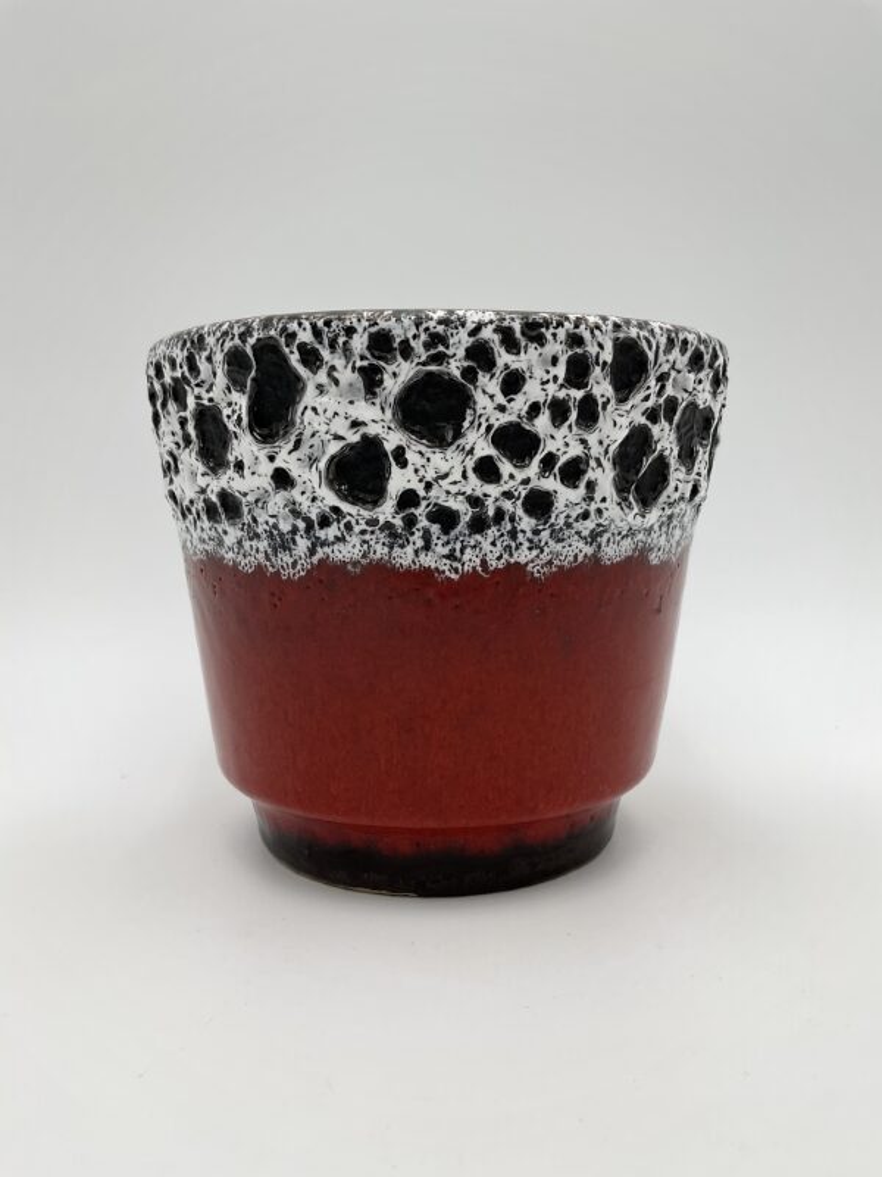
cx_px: 441
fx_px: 985
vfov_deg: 61.7
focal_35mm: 29
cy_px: 588
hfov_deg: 48.2
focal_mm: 3
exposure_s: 1/260
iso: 16
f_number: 1.8
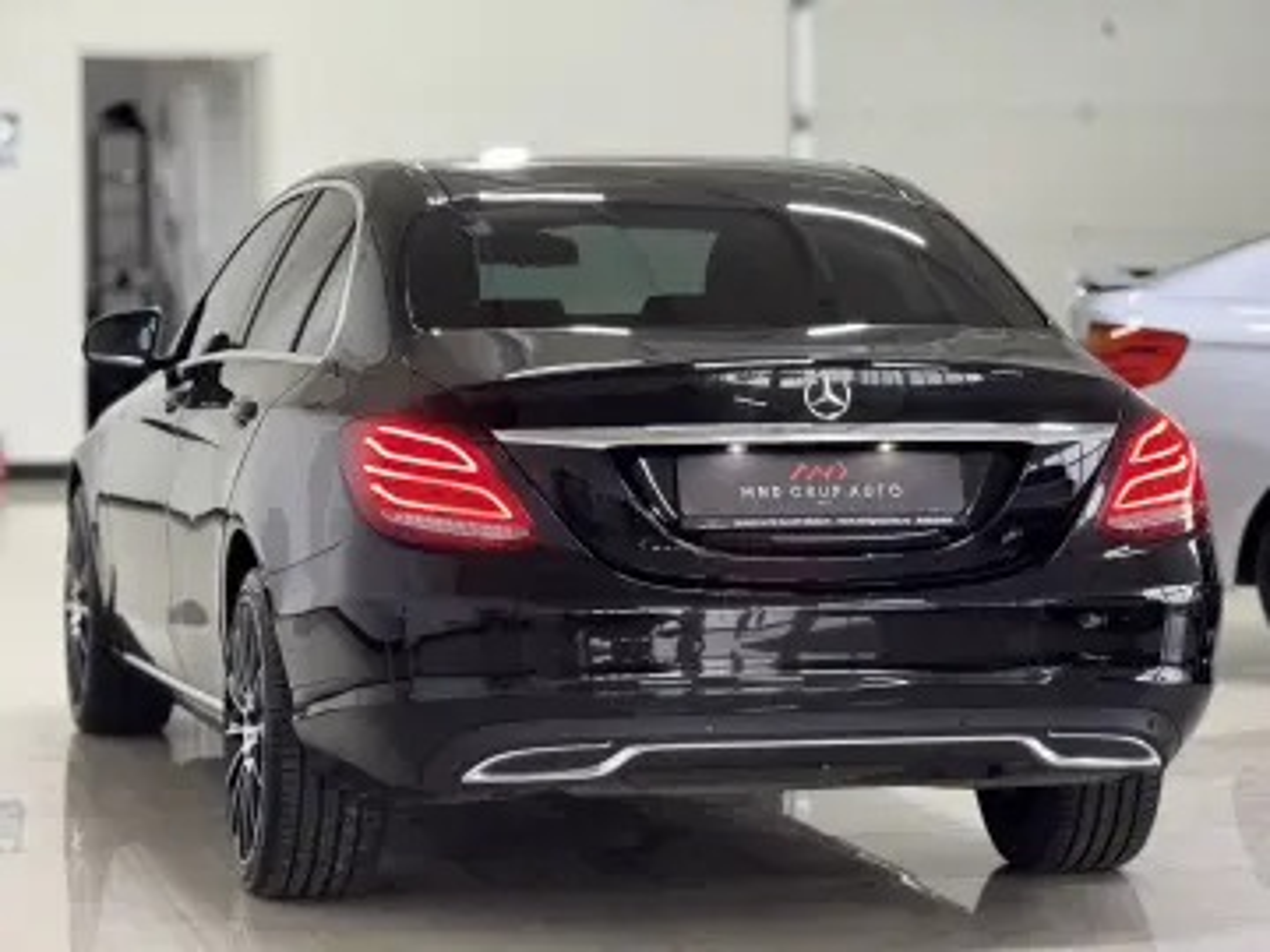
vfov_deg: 12.3
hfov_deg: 16.4
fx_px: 4403
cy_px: 476
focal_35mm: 120
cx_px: 635
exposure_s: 1/50
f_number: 2.8
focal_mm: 15.66
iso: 400
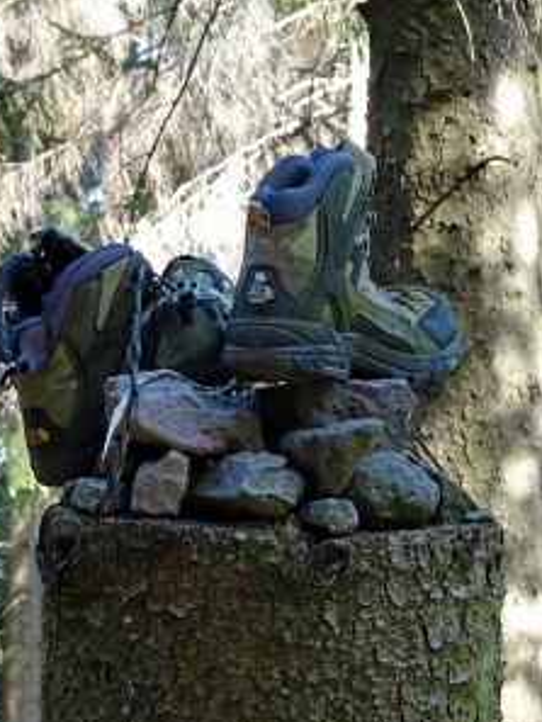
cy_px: 389
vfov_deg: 10.6
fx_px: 3901
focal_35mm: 187
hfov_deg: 7.9
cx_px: 250
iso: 800
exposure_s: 1/125
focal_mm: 23.73
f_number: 5.6
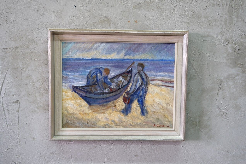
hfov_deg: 49.6
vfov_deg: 34.2
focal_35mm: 39
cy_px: 82
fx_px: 266
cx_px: 123
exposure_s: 1/40
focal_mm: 26
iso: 1000
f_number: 4
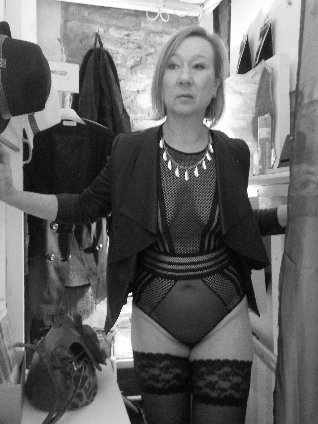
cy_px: 212
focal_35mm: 30
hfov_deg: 46.8
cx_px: 159
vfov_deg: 60.0
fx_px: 367
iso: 800
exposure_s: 1/3
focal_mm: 4.1
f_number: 3.3
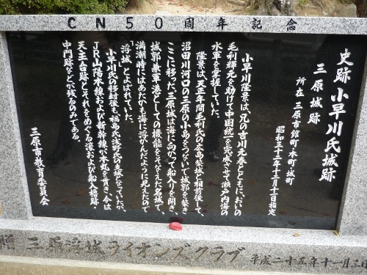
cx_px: 184
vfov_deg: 42.9
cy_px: 138
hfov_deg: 55.4
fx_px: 350
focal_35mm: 33
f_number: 2.8
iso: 100
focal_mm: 5.5
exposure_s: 1/80
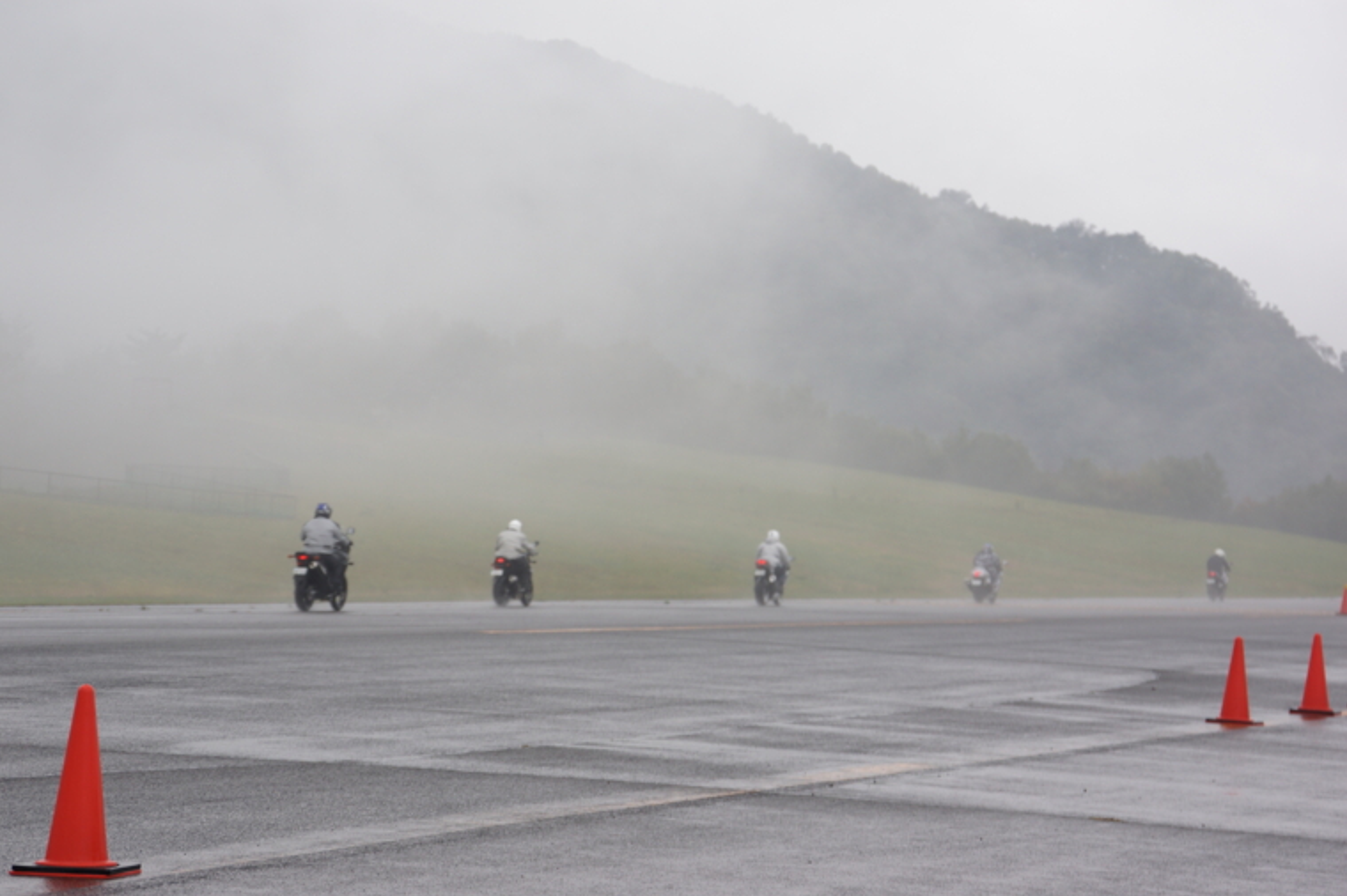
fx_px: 5198
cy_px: 452
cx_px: 681
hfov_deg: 14.8
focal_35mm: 139
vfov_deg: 9.9
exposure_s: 1/160
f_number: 5.6
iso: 250
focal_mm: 88
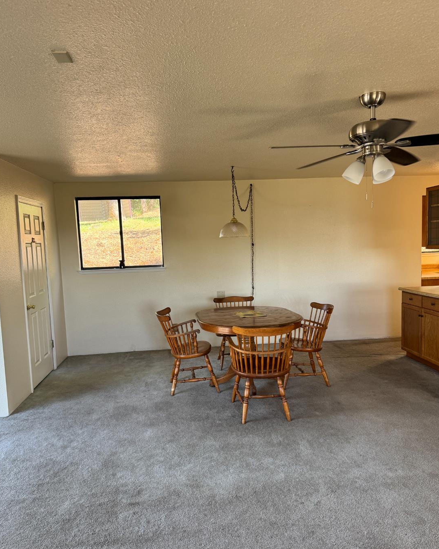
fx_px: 422
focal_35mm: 26
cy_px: 285
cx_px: 217
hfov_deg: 54.9
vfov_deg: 66.0
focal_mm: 6.76
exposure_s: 1/121
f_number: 1.78
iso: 100
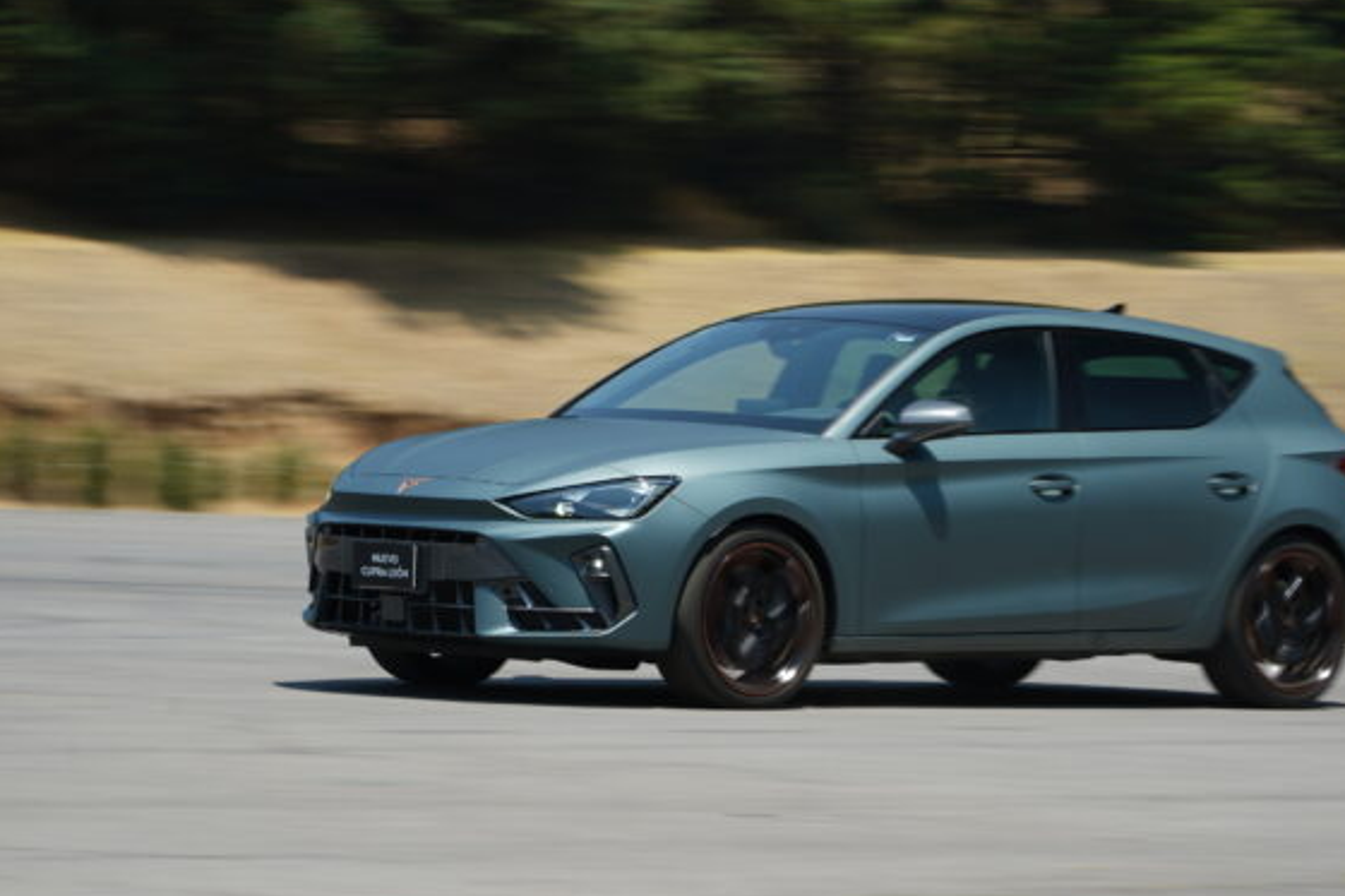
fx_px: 6909
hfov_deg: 11.1
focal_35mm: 185
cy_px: 484
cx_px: 725
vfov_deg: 7.4
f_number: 9
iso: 50
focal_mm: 135
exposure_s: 1/30
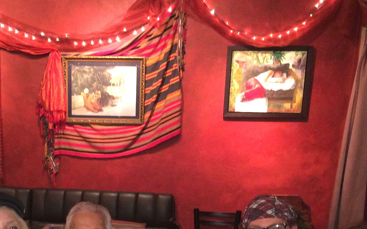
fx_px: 610
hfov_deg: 33.1
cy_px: 257
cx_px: 115
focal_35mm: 61
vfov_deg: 20.2
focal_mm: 4.12
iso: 200
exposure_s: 1/16
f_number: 2.2
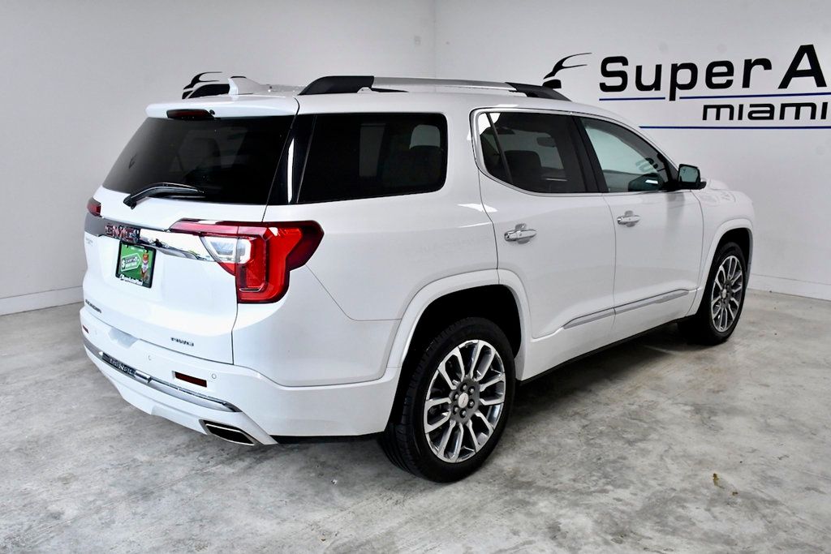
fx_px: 762
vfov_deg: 40.0
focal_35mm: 33
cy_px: 277
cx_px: 416
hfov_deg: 57.2
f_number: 10
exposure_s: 1/400
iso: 2500
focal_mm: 22
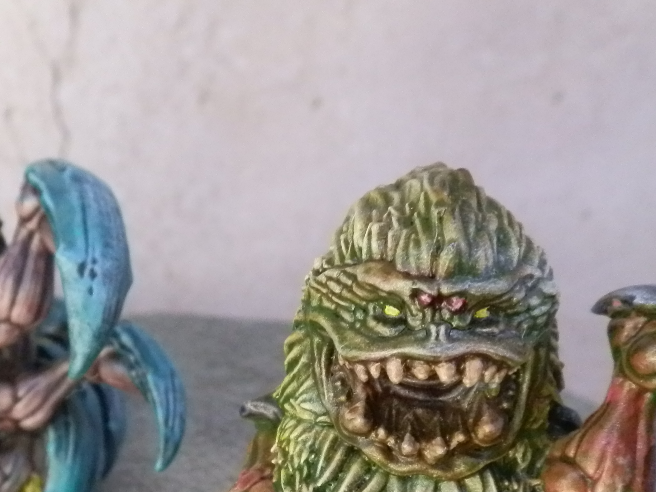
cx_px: 183
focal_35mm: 57
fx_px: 1080
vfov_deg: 25.0
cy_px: 432
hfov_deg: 33.3
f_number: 3.1
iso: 400
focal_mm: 5
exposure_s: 1/80
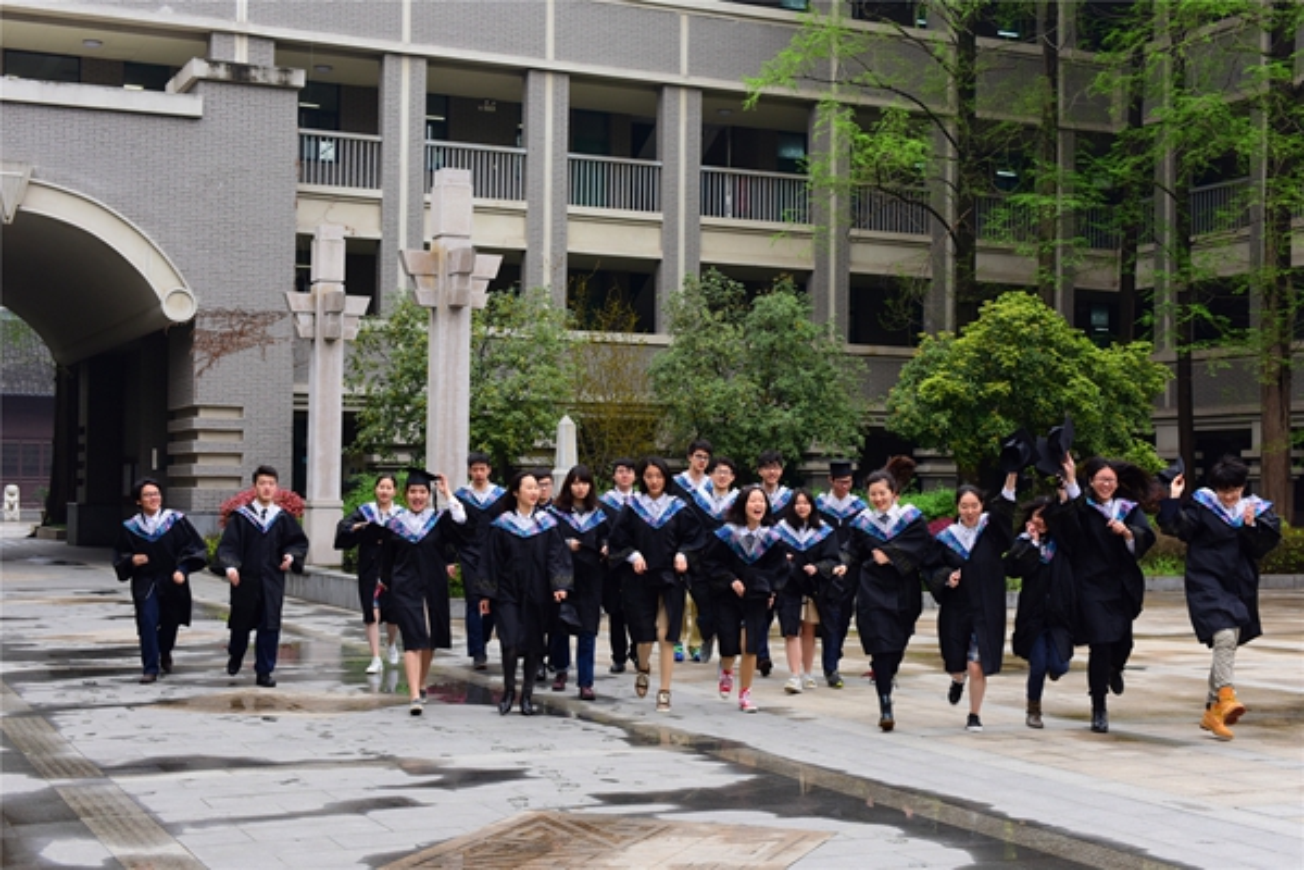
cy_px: 435
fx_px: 1811
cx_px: 652
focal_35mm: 50
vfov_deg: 27.0
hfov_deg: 39.6
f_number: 8
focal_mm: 50
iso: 500
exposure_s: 1/320
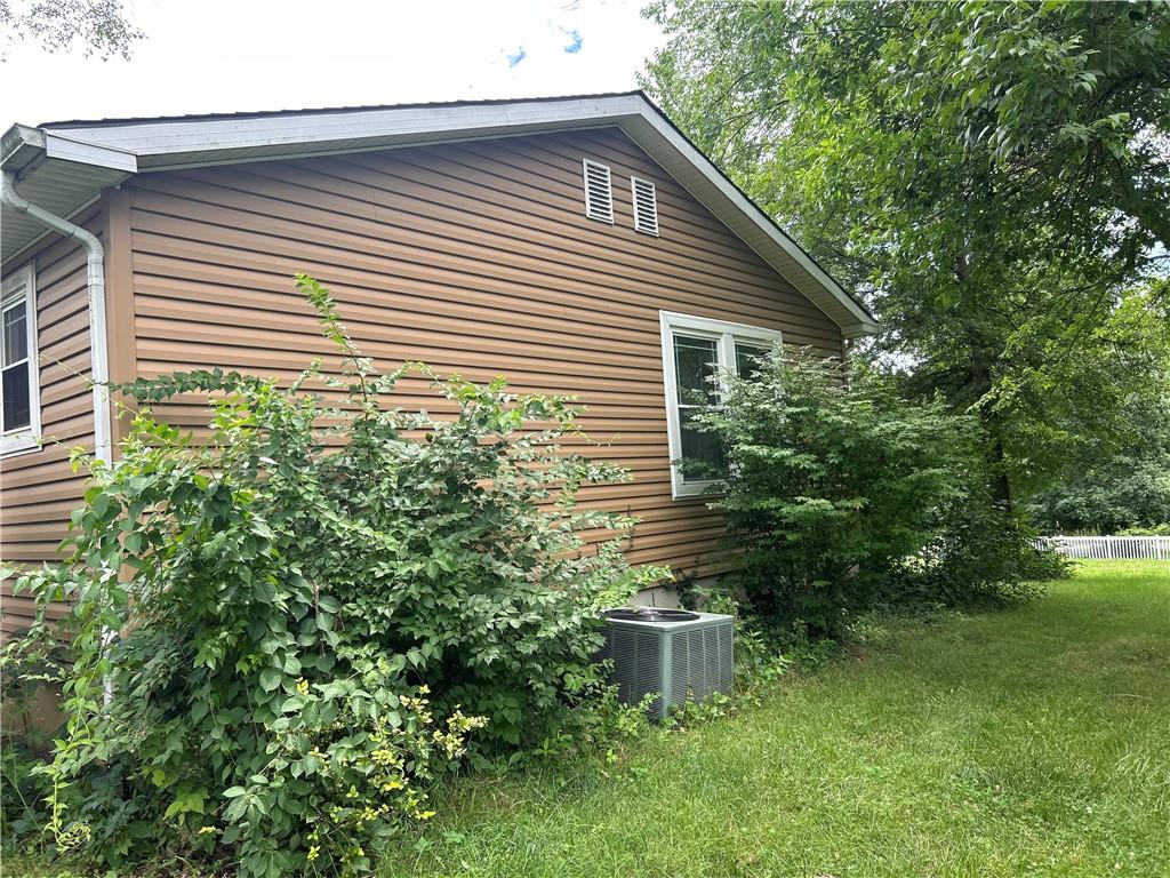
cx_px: 585
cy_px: 439
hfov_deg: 67.3
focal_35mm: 26
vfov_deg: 53.1
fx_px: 879
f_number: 1.5
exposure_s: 1/604
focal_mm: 5.7
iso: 50
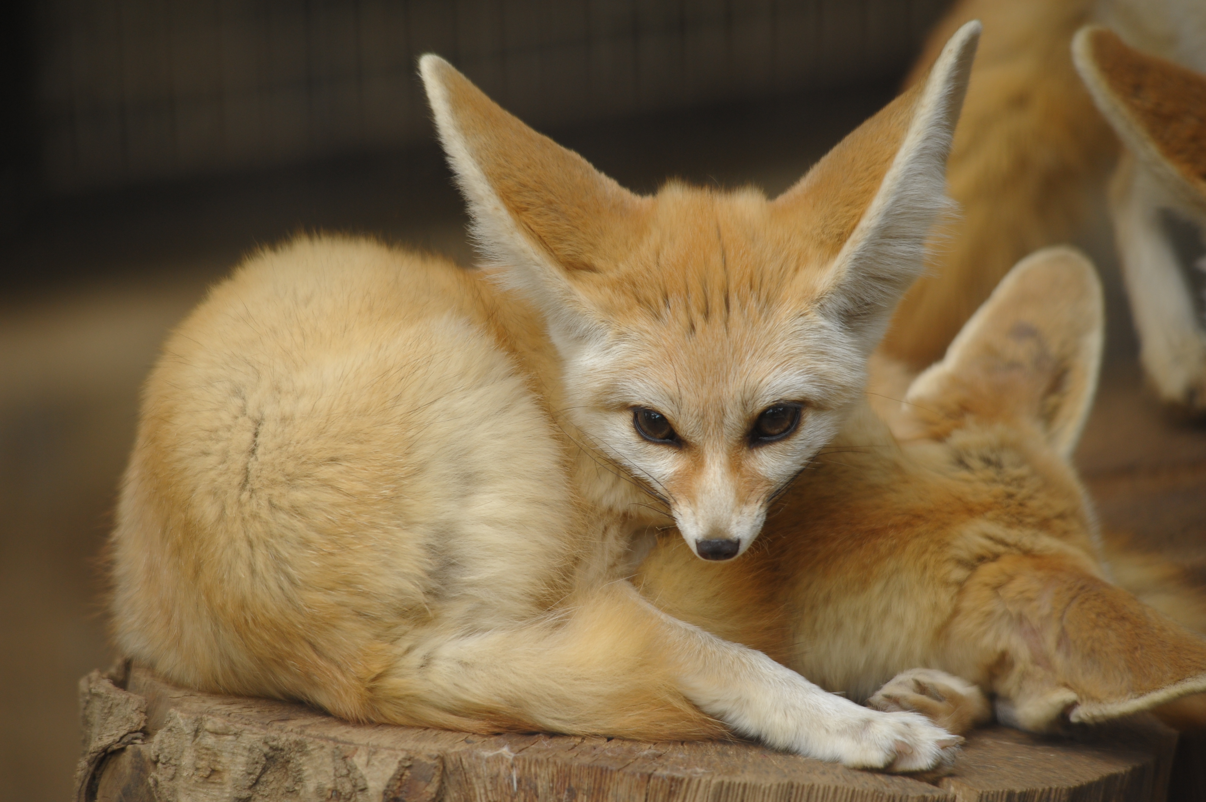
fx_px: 11717
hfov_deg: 5.9
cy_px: 401
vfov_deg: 3.9
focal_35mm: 350
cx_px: 603
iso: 800
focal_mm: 350
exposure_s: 1/200
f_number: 6.3
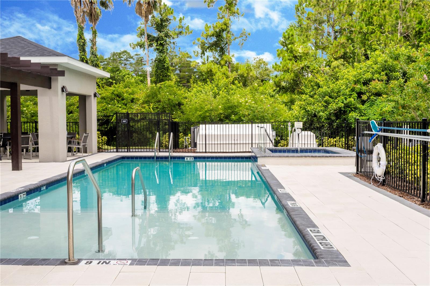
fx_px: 478
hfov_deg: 48.5
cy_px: 143
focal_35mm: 40
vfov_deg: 33.4
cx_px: 215
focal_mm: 40
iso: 100
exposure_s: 1/160
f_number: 10
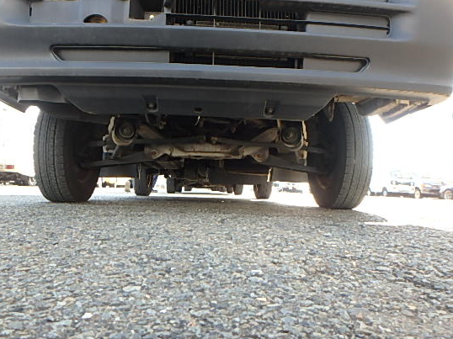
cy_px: 146
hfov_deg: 69.4
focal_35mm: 25
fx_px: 327
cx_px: 218
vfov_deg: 54.6
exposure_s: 1/80
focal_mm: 3.7
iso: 125
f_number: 3.5
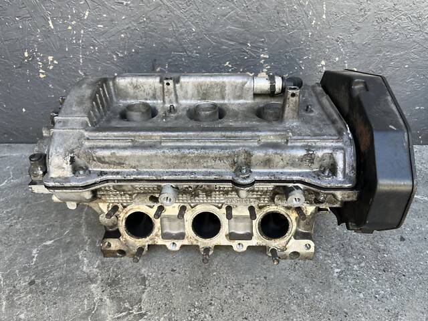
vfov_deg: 53.1
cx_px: 214
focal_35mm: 26
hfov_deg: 67.3
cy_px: 160
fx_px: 321
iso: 32
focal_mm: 5.1
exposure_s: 1/129
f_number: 1.6
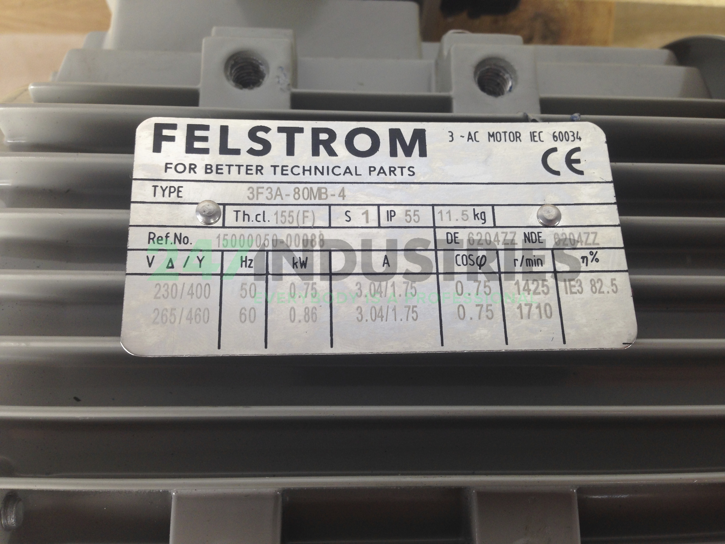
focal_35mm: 33
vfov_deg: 42.9
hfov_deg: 55.4
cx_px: 362
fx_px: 691
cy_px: 272
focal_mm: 4.12
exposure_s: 1/60
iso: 50
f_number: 2.4
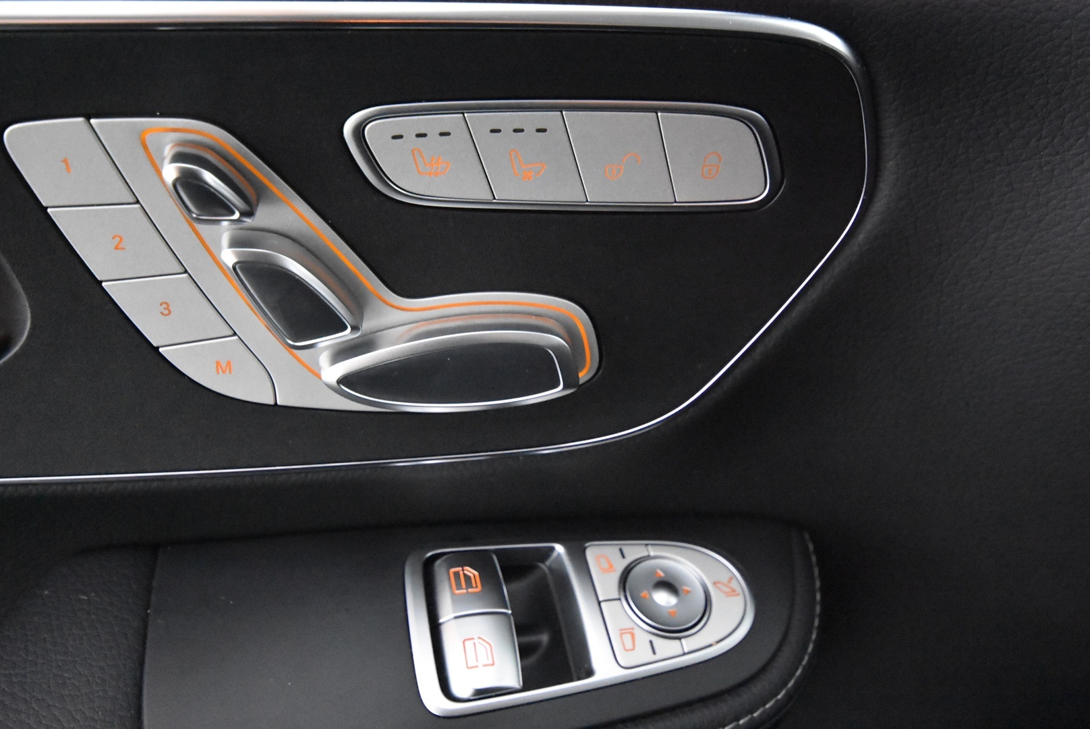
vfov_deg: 43.7
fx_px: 909
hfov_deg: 61.9
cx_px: 545
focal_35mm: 30
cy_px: 364
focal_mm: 20
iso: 12800
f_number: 5.6
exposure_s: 1/30
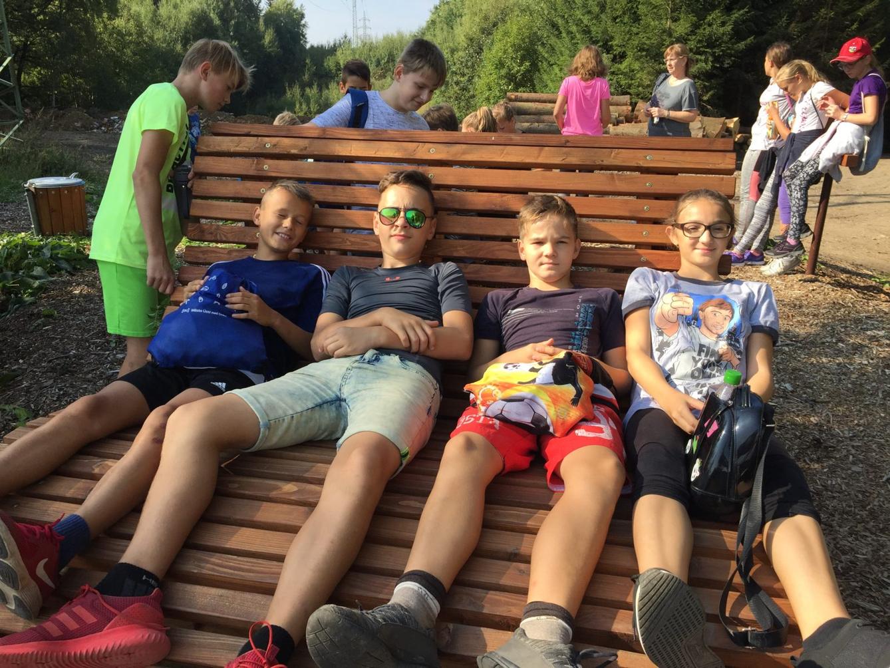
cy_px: 334
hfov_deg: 61.7
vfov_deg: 48.2
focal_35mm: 29
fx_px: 746
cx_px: 445
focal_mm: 4.15
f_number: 2.2
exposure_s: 1/879
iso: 32
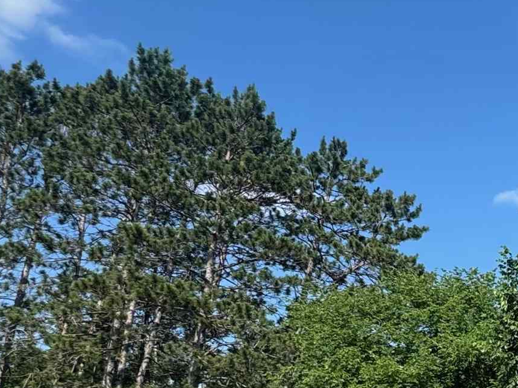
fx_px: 748
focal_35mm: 50
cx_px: 709
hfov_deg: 29.1
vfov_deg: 28.2
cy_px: 334
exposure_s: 1/804
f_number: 2.2
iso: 40
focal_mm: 2.22
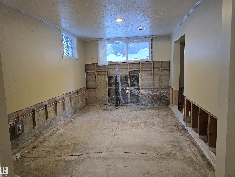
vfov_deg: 58.9
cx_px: 118
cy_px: 88
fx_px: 156
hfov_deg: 73.9
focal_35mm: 23
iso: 400
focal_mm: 6.3
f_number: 1.7
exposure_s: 1/120
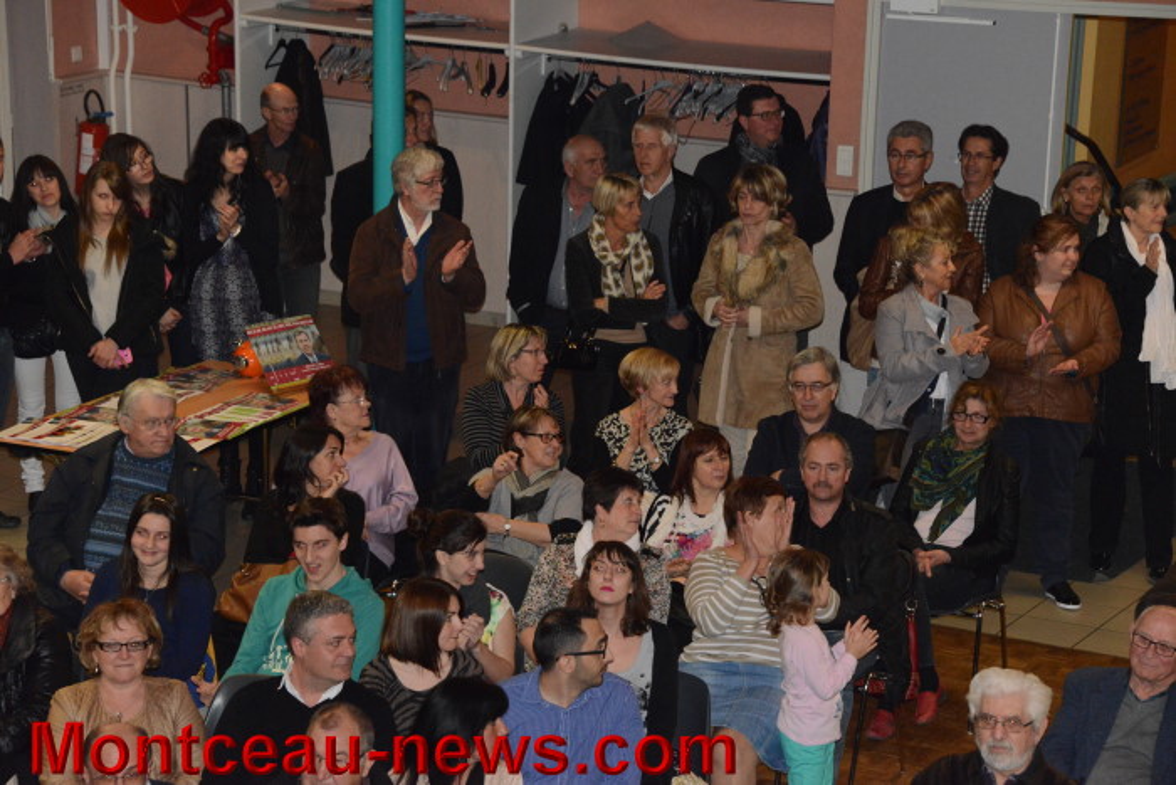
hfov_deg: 16.8
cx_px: 588
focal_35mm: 122
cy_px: 392
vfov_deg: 11.2
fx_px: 3986
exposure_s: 1/125
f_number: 8
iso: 6400
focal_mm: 122
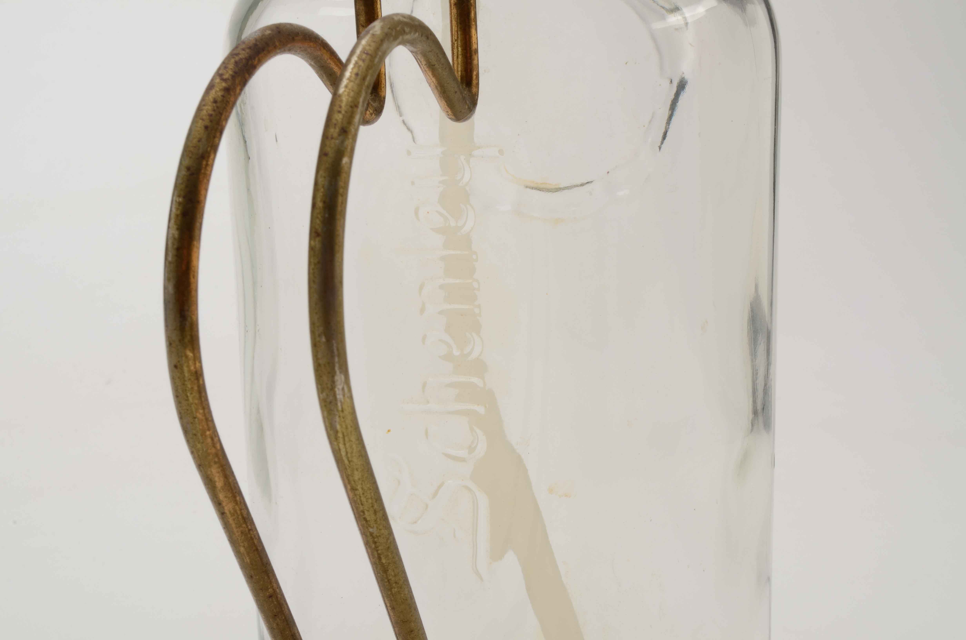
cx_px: 483
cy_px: 320
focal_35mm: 60
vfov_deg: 22.5
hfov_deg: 33.5
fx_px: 1607
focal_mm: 40
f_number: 32
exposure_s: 1/160
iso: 100
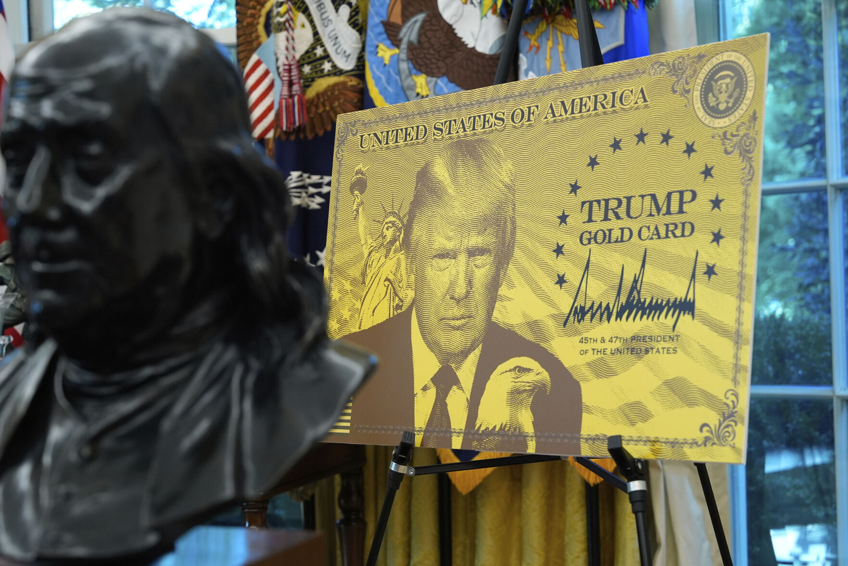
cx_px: 424
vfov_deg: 19.7
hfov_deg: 29.2
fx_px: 1625
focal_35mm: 69
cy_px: 283
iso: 2500
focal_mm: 69
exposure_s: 1/60
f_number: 5.6
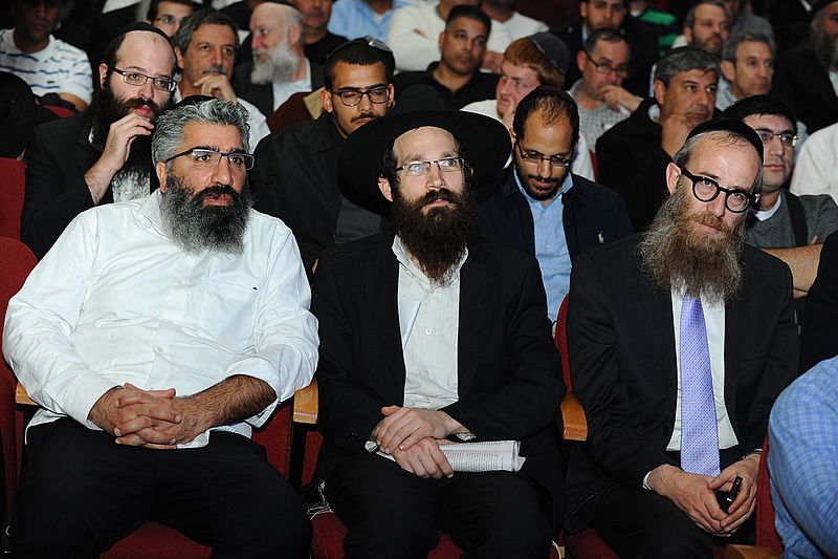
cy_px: 280
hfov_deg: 27.0
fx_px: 1745
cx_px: 419
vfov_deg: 18.2
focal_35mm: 75
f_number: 4
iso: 1600
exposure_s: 1/160
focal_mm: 75
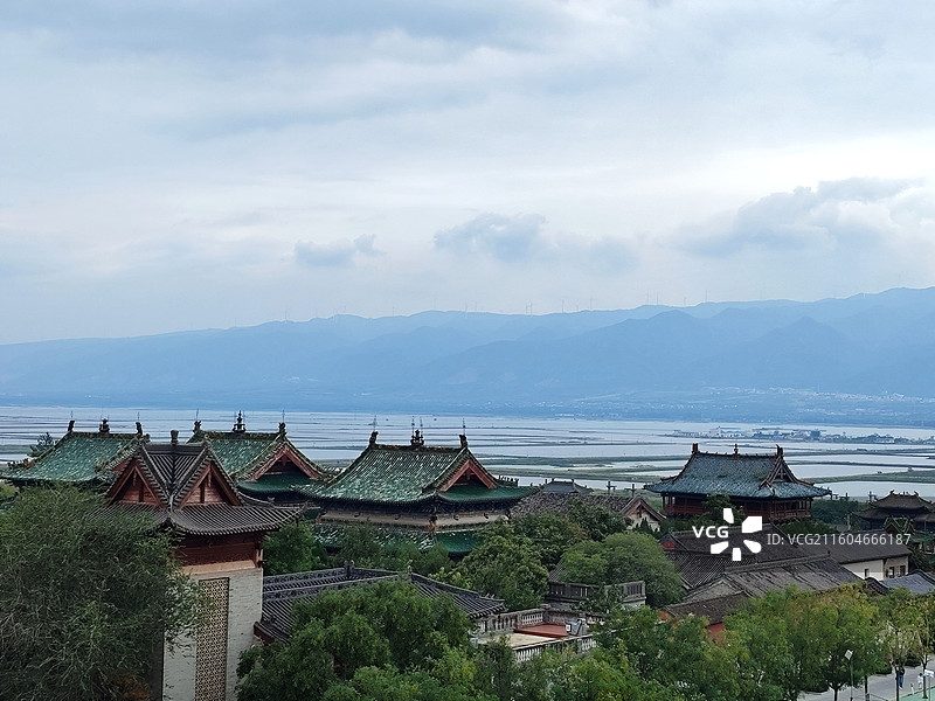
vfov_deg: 56.8
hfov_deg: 71.6
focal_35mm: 24
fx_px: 648
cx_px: 468
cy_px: 350
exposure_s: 1/659
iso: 50
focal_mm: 5.26
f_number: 1.65
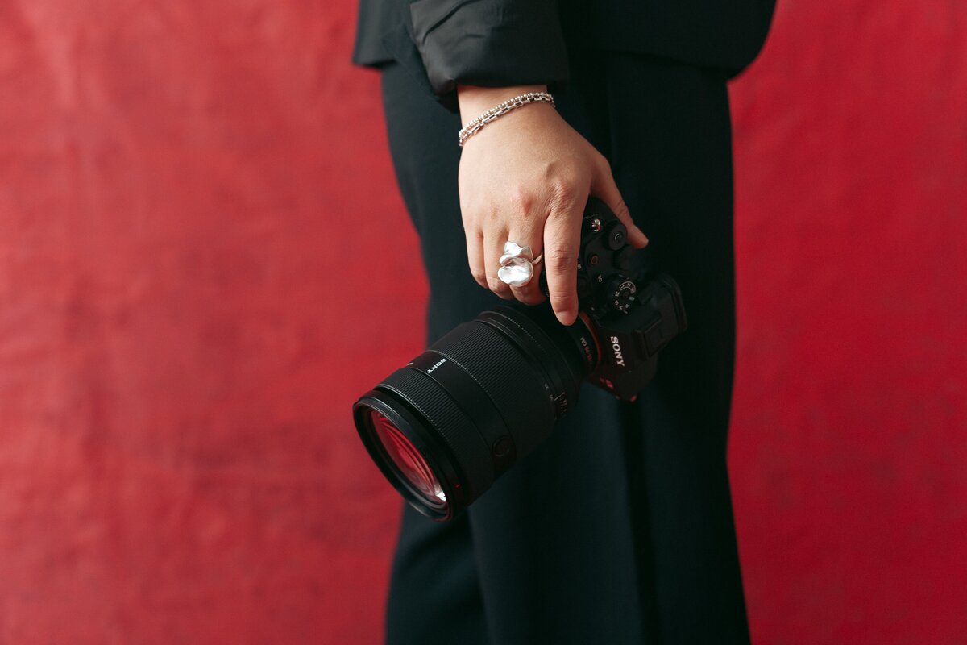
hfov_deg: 47.4
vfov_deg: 32.6
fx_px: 1101
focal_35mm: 41
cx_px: 484
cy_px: 322
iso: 160
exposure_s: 1/250
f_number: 2.8
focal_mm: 41
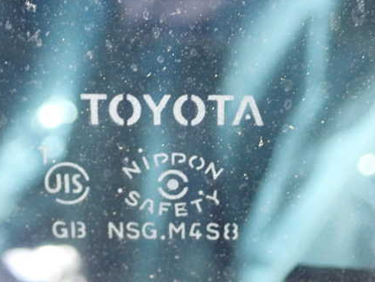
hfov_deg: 24.7
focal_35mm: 79
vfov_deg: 18.6
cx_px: 171
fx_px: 856
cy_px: 172
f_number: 3.5
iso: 1000
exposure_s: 1/13
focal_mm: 10.29
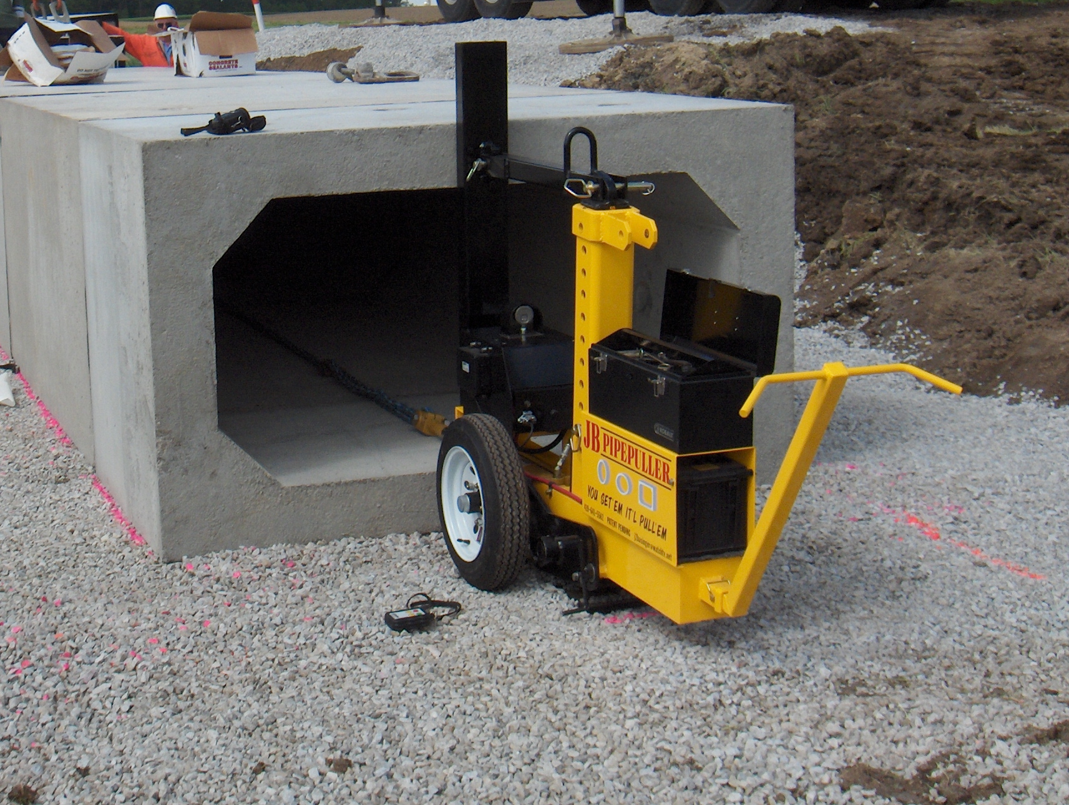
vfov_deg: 24.8
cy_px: 293
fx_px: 1825
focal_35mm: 59
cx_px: 280
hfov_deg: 32.1
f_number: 4.8
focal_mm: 8
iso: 100
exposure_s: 1/952
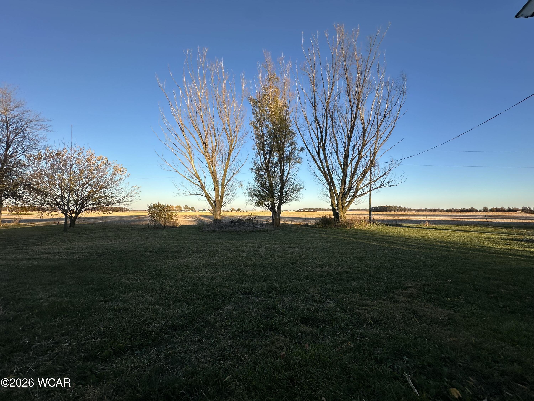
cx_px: 267
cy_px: 200
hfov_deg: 102.1
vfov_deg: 85.7
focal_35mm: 14
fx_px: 216
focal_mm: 2.22
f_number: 2.2
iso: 40
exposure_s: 1/979
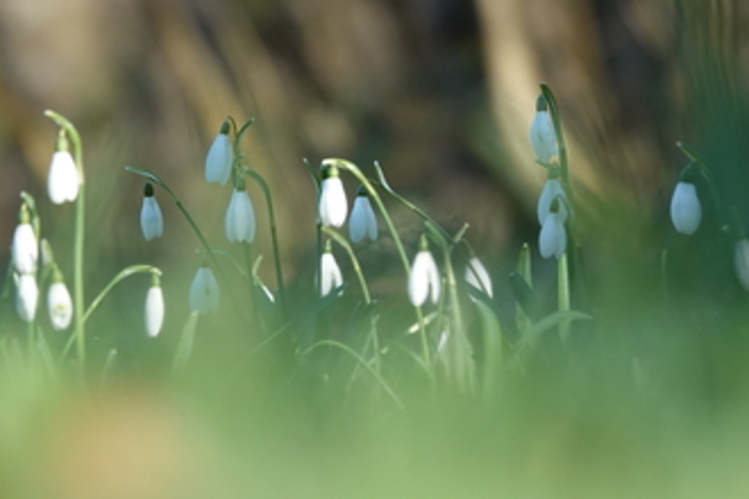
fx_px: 7157
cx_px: 288
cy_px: 264
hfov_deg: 6.0
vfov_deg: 4.0
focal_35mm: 344
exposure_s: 1/800
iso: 500
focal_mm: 90.45
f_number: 4
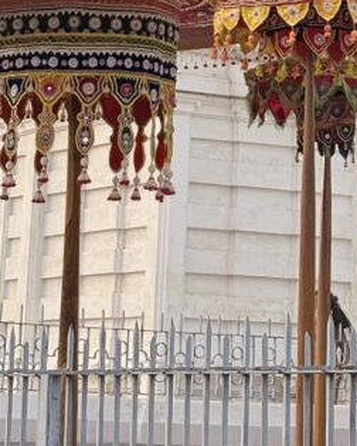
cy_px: -236
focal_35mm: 165
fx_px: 2179
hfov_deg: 9.3
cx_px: 306
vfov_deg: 11.2
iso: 40
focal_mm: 5.96
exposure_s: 1/2012
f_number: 1.6
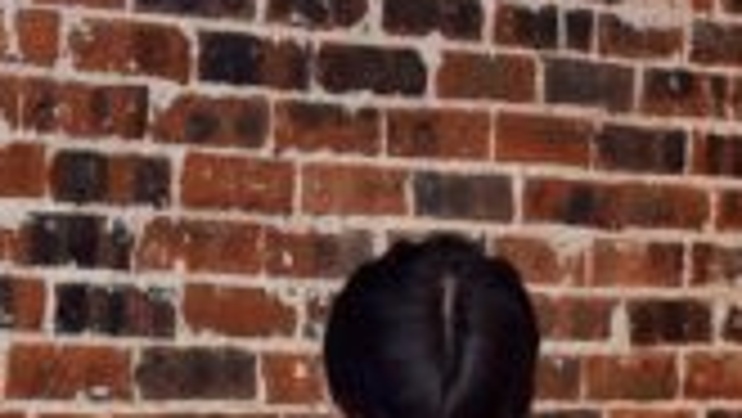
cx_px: 544
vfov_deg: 5.6
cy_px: 888
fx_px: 4193
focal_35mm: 213
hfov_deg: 10.1
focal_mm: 35
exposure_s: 1/125
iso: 560
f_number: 6.3
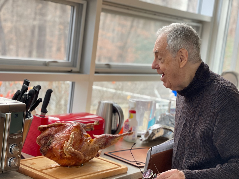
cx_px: 120
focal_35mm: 64
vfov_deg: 22.9
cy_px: 90
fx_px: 442
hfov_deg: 30.3
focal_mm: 7.5
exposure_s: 1/121
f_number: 2.2
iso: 125
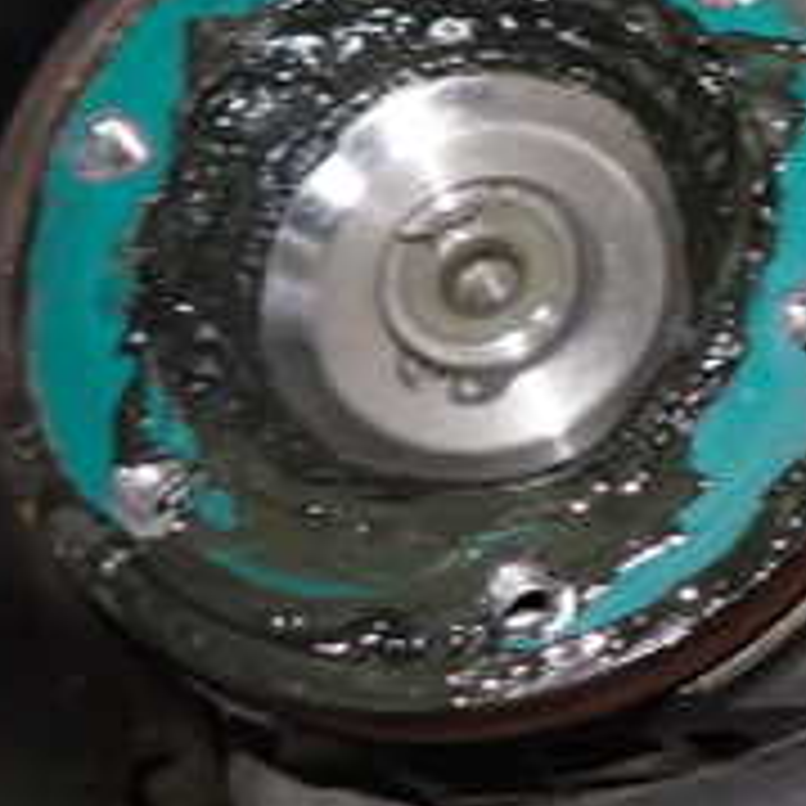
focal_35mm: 74
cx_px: 716
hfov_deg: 22.8
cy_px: 212
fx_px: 1949
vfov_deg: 23.2
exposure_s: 1/30
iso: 500
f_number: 2
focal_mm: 4.5
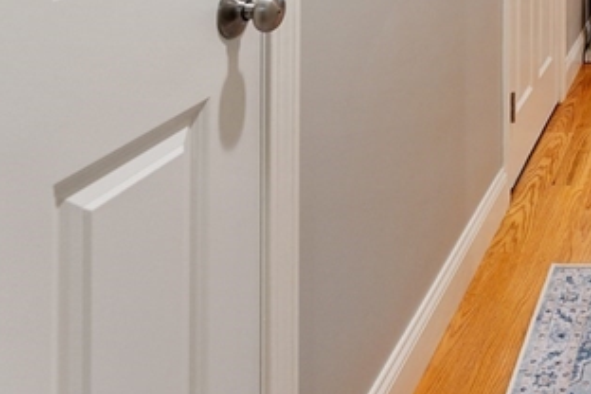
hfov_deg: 34.3
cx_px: 710
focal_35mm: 46
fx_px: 755
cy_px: -189
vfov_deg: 23.6
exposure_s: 1/2
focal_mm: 14
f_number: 8
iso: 320
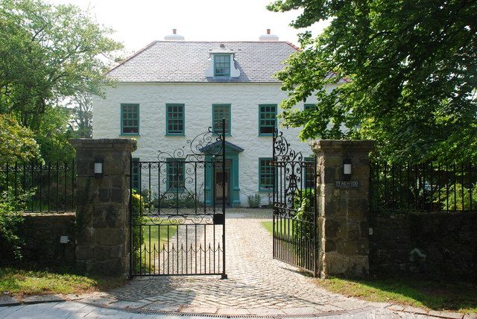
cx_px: 238
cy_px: 160
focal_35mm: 39
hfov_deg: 49.5
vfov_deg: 34.3
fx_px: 517
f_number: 9
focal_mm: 26
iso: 200
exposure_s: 1/100
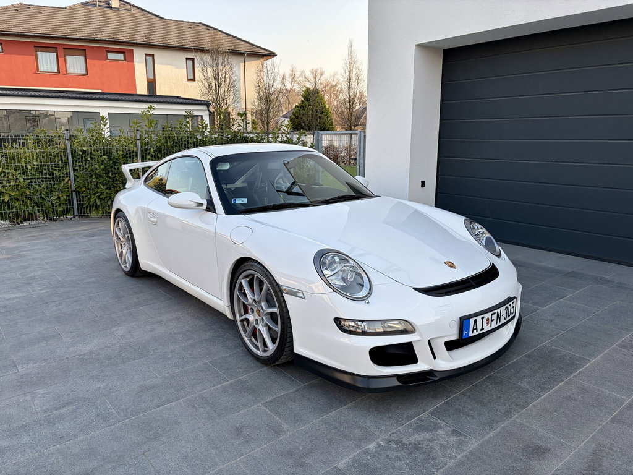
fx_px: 475
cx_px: 316
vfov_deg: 53.1
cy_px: 238
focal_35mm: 26
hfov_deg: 67.3
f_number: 1.6
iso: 50
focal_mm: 5.96
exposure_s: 1/635
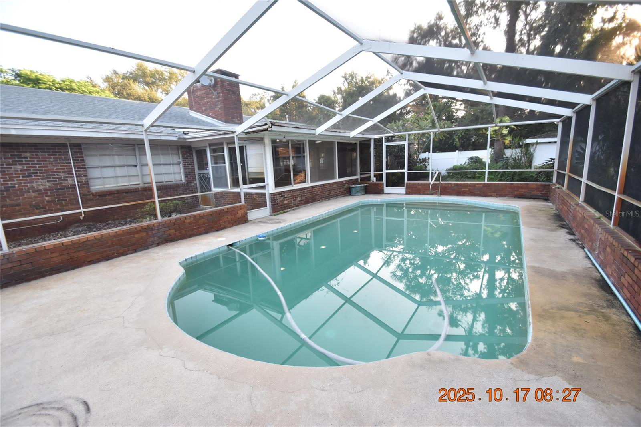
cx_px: 320
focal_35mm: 15
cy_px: 214
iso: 800
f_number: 3.5
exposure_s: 1/250
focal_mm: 10
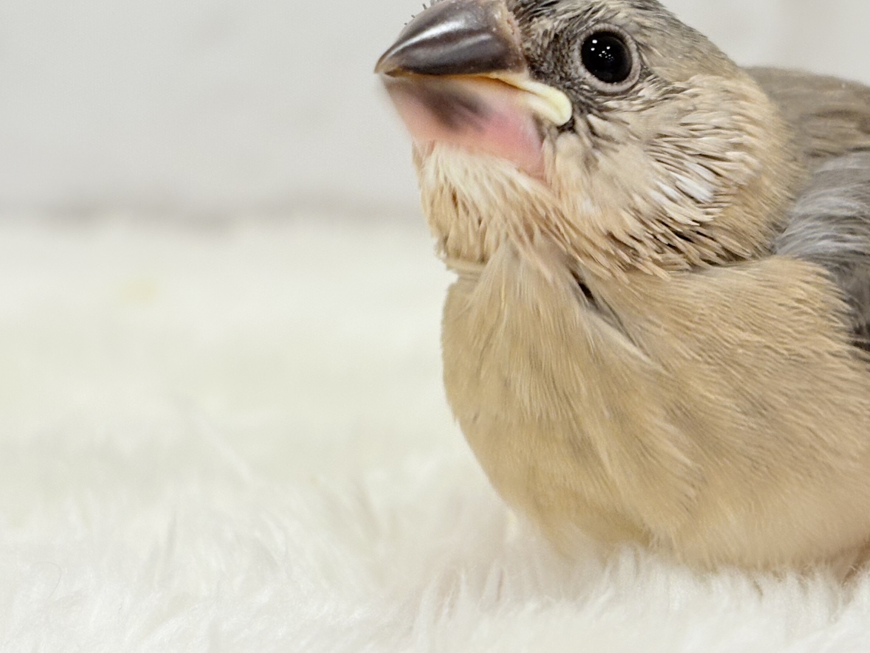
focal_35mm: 93
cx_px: 482
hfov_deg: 21.1
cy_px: 266
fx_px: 2338
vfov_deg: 15.9
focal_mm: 5.96
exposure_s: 1/50
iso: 32
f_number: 1.6
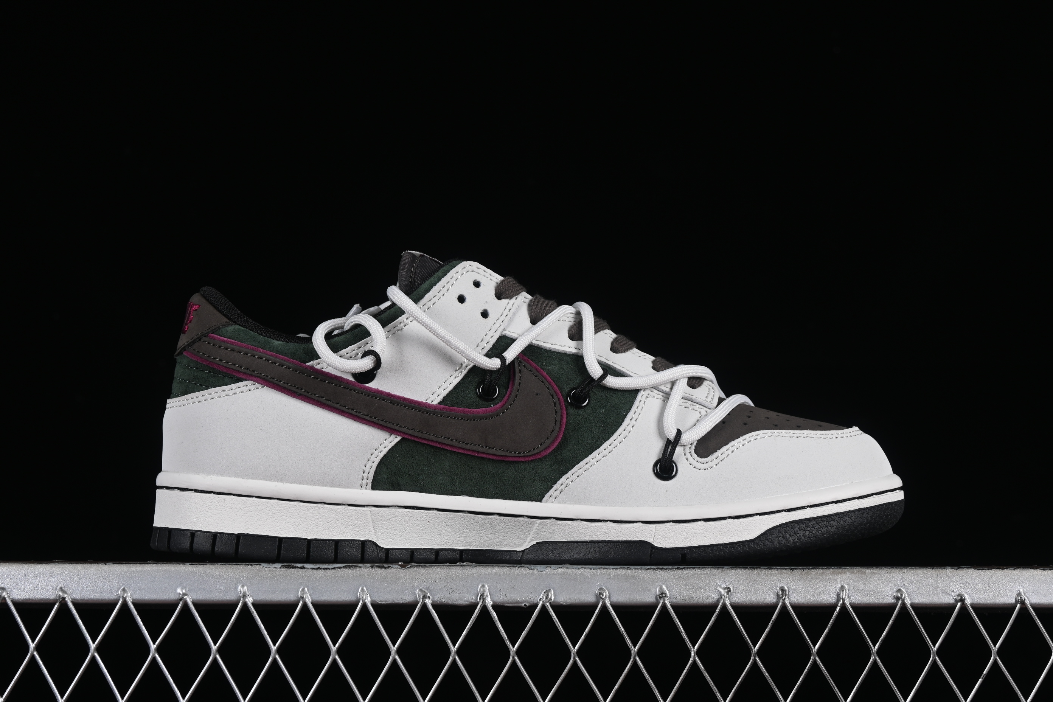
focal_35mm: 75
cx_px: 526
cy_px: 351
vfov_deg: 18.2
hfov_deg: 27.0
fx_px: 2194
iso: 160
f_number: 8
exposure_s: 1/80
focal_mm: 50
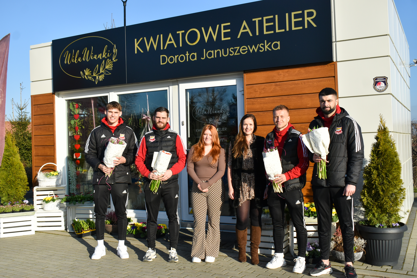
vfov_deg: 35.5
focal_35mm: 38
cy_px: 139
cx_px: 208
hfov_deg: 51.3
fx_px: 434
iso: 400
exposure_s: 1/1600
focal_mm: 25
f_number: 6.3
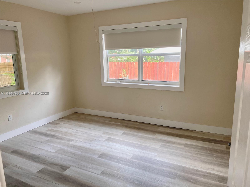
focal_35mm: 26
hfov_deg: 67.3
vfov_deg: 53.1
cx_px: 125
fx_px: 188
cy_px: 94
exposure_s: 1/121
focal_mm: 4.25
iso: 125
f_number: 1.8
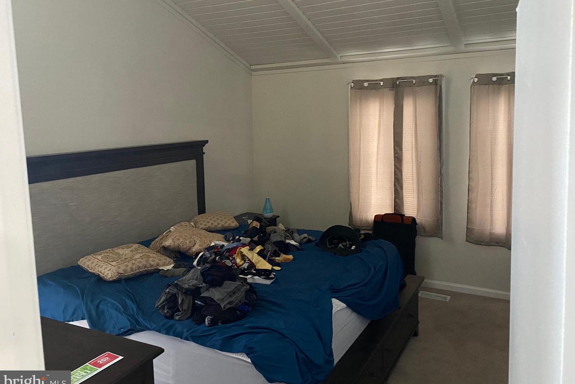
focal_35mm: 28
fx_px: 447
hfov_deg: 65.5
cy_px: 171
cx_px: 296
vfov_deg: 46.3
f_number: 1.8
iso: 640
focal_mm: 4.25
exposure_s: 1/30
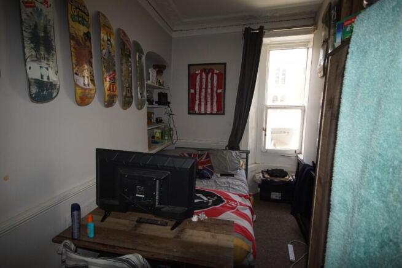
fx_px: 201
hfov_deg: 90.0
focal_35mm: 18
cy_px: 134
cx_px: 201
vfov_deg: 67.4
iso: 800
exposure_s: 1/160
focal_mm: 12
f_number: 4.5
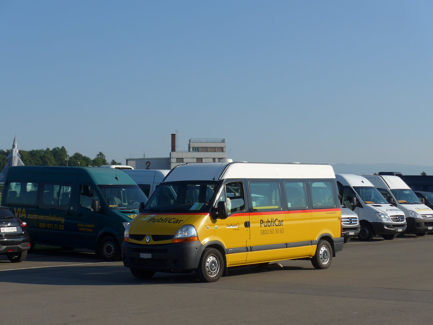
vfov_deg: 19.9
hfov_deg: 26.3
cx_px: 216
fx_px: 926
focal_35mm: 74
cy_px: 162
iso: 80
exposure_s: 1/1000
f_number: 4.2
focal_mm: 15
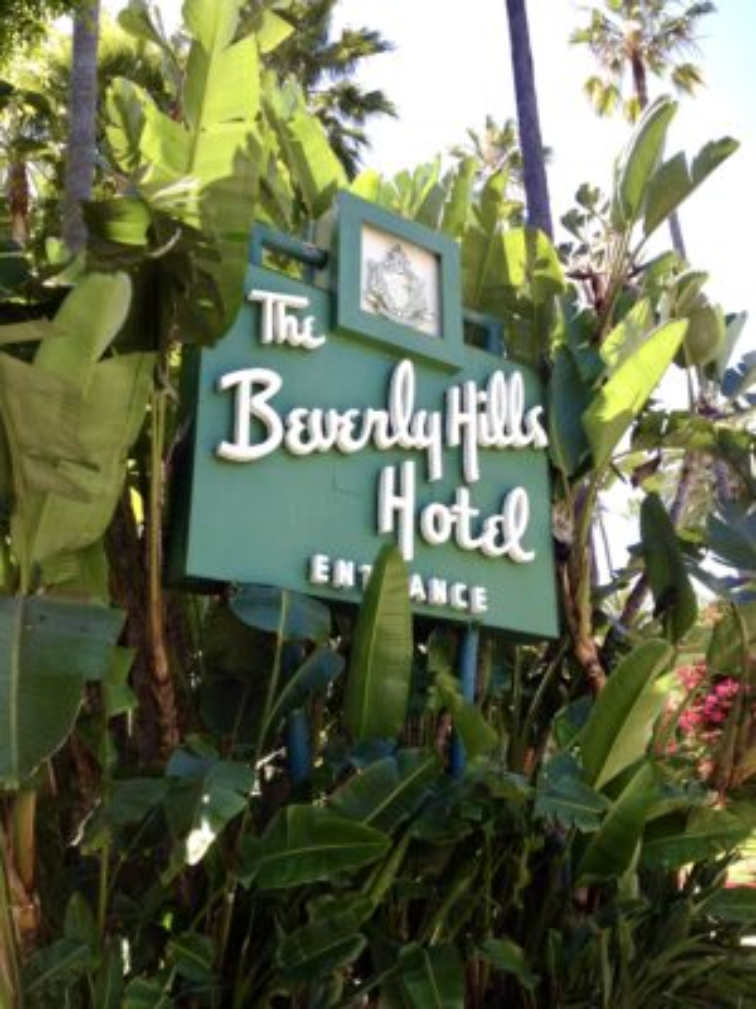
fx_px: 1019
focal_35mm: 35
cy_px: 504
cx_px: 378
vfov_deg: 52.6
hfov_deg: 40.7
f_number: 2.4
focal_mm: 4.28
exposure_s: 1/300
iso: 64
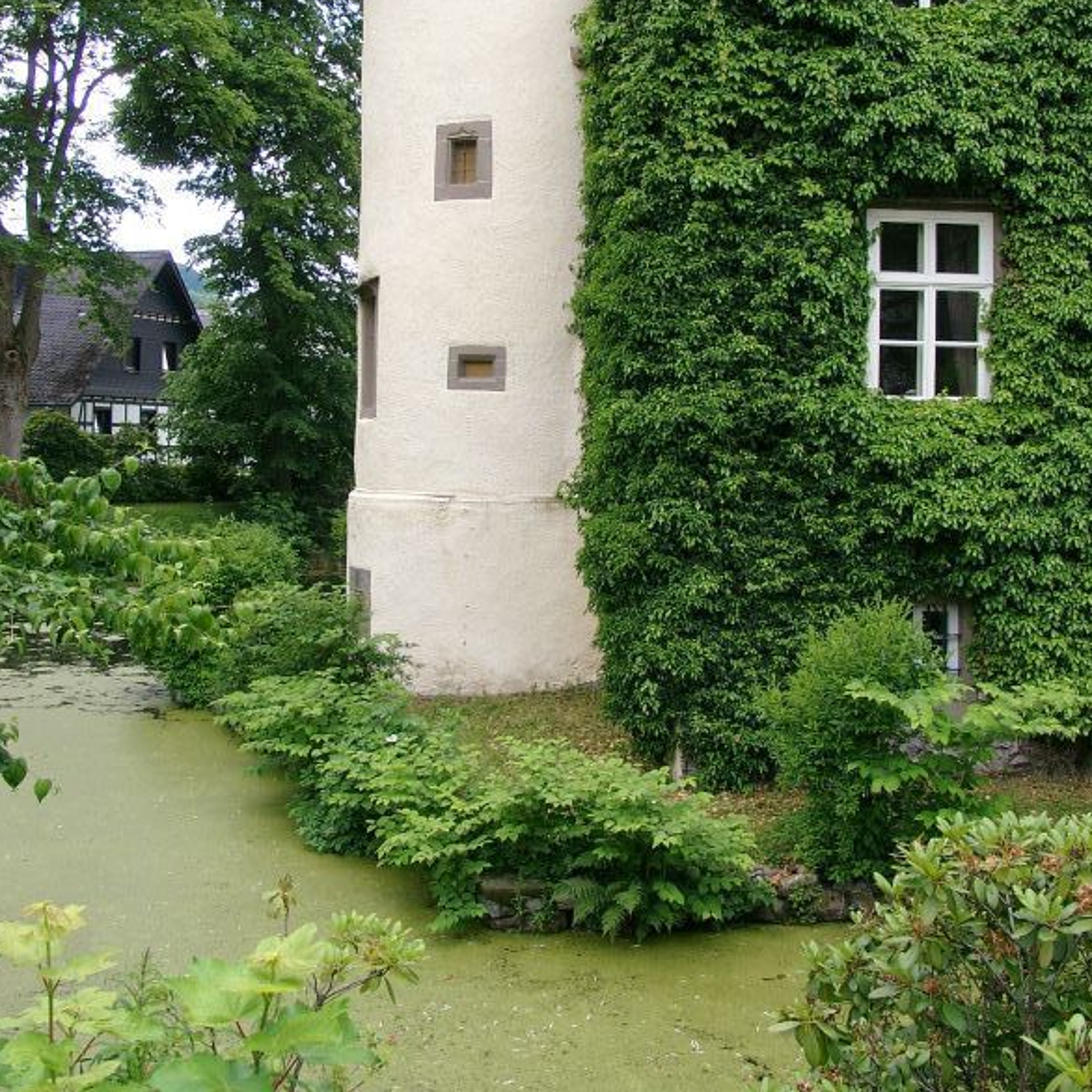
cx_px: 548
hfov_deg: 40.9
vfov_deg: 40.6
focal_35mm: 41
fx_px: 1463
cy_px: 408
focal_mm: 7.13
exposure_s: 1/162
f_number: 4
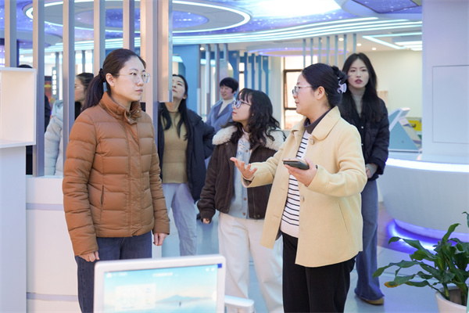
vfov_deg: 35.1
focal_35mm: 38
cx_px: 234
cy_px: 156
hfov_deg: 50.7
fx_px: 495
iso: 1000
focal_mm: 38
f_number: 4
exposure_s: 1/100
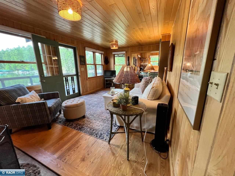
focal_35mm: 13
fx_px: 88
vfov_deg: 89.9
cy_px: 88
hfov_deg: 106.2
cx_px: 118
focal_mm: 1.57
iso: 250
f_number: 1.8
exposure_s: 1/60
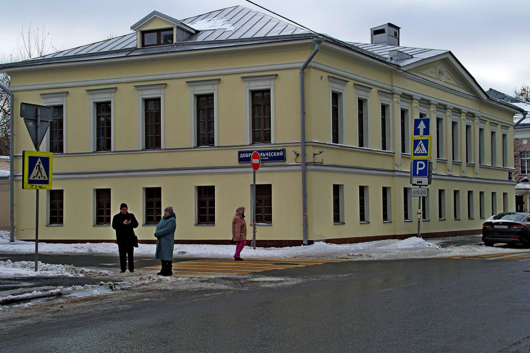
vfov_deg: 27.0
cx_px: 262
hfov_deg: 39.6
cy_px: 177
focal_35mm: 50
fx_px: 736
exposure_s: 1/160
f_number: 9
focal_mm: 29
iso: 100
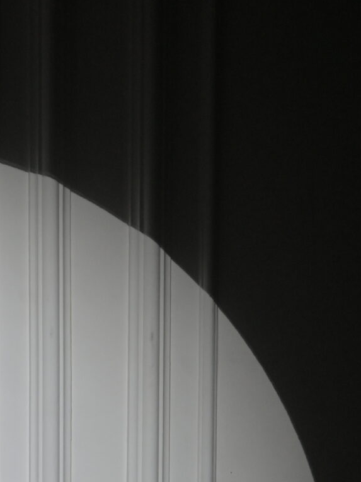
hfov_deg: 12.4
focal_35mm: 116
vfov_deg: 16.2
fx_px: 1613
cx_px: -118
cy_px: 588
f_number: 2.5
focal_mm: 24
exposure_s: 1/250
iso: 640
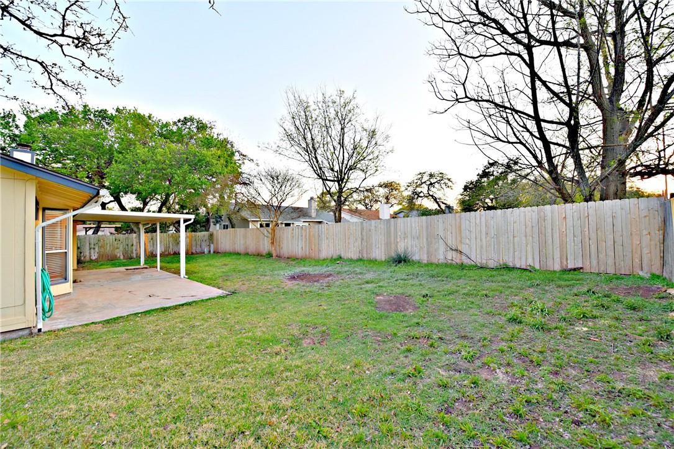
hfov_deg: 104.2
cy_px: 224
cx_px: 337
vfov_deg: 81.2
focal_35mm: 14
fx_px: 262
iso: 400
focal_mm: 14
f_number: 5
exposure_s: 1/100
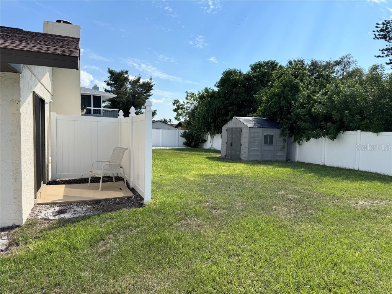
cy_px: 147
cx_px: 196
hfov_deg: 71.6
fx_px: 272
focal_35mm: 24
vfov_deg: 56.8
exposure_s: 1/5348
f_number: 1.78
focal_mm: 6.76
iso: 80
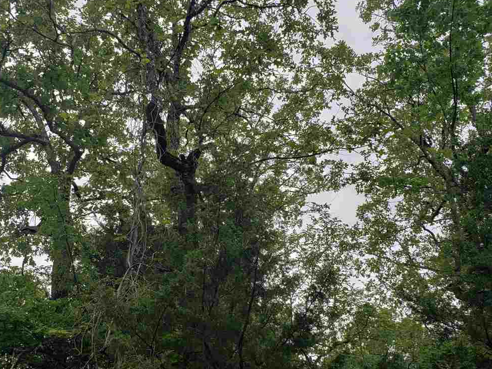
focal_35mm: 34
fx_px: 483
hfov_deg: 53.4
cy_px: 177
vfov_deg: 41.8
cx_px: 186
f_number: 2.4
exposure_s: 1/894
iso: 50
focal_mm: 4.3
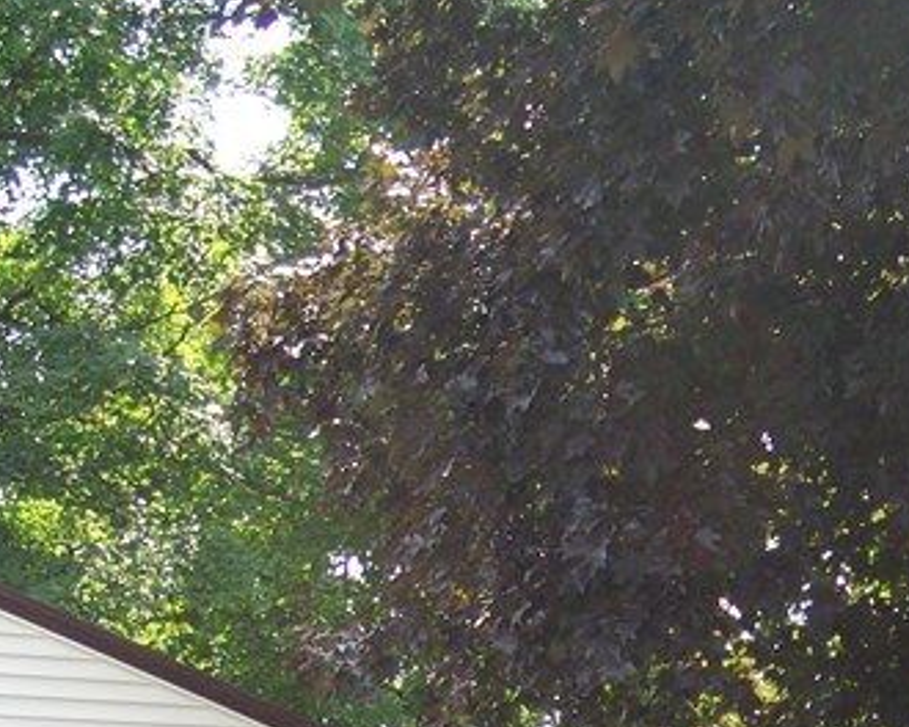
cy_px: 801
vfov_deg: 13.8
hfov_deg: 17.6
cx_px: 636
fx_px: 2932
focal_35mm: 109
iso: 59
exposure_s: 1/125
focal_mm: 5.85
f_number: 2.8
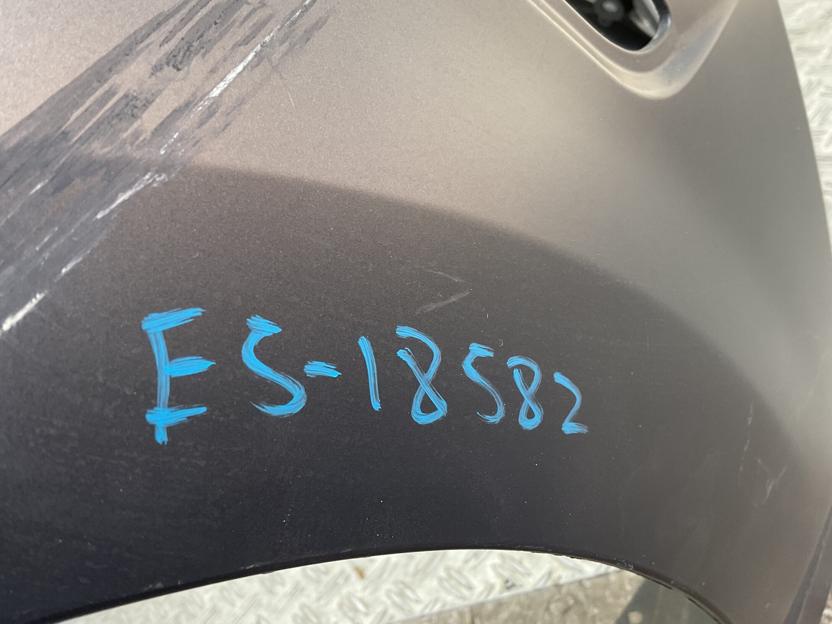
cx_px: 366
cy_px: 298
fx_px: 817
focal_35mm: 34
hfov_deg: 53.8
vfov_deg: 41.8
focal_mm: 3
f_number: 1.8
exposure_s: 1/100
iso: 50
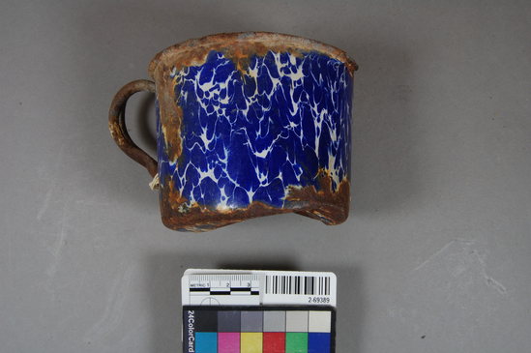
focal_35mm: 42
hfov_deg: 46.4
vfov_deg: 31.8
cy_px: 176
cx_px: 266
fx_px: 619
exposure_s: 1/10
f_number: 18
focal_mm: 28
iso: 400
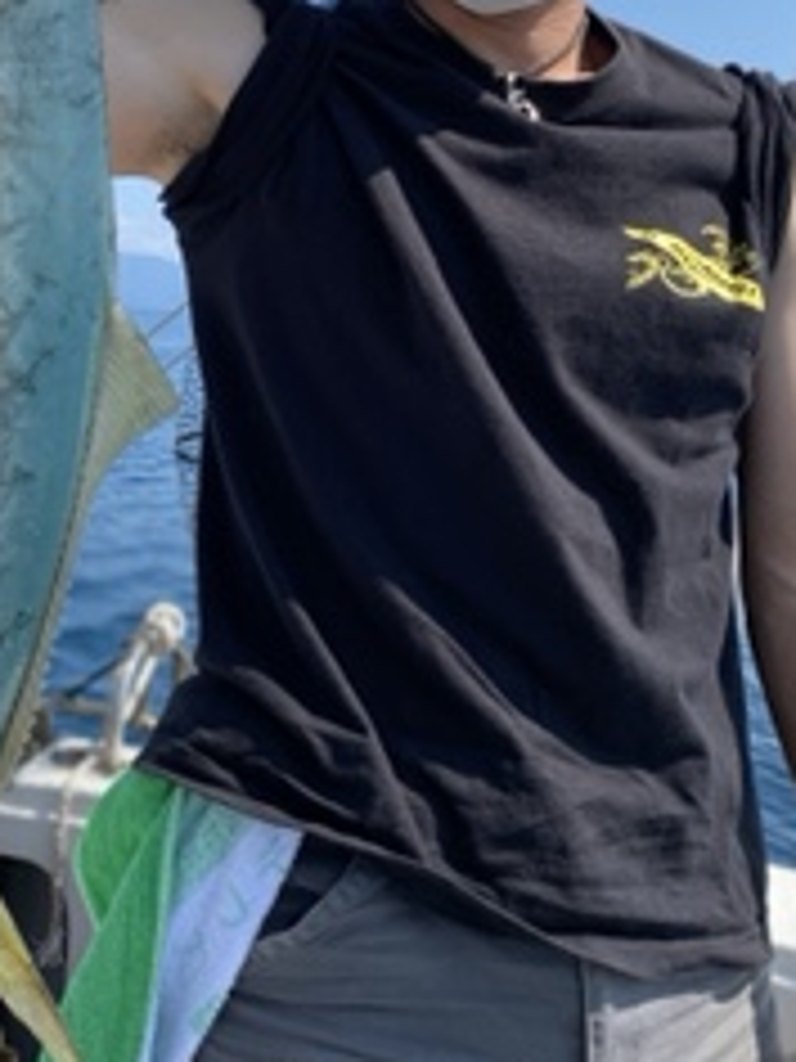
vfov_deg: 42.1
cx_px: 292
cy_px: 320
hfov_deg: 32.7
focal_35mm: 44
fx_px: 1349
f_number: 1.8
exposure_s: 1/2410
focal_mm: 4.25
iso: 32
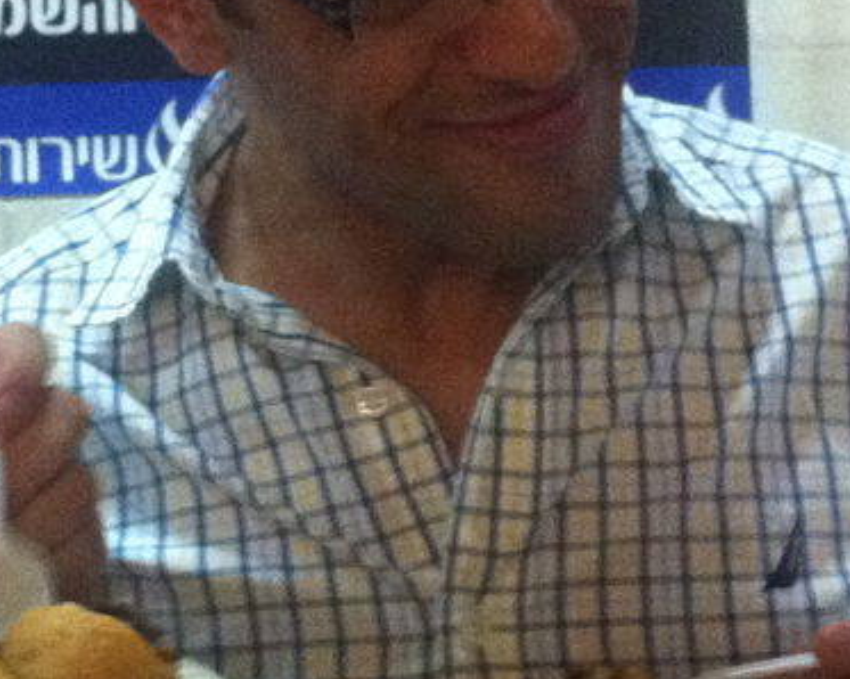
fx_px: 3218
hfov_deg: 15.0
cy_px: 343
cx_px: 230
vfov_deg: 12.0
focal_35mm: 128
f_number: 2.8
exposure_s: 1/15
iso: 640
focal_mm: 3.85
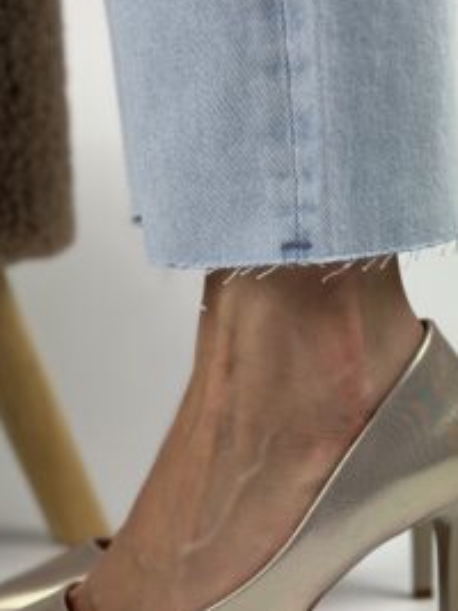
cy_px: 334
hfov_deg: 20.4
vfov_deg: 27.0
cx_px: 206
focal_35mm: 72
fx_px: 1271
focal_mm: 6.86
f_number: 1.78
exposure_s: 1/1289
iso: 80
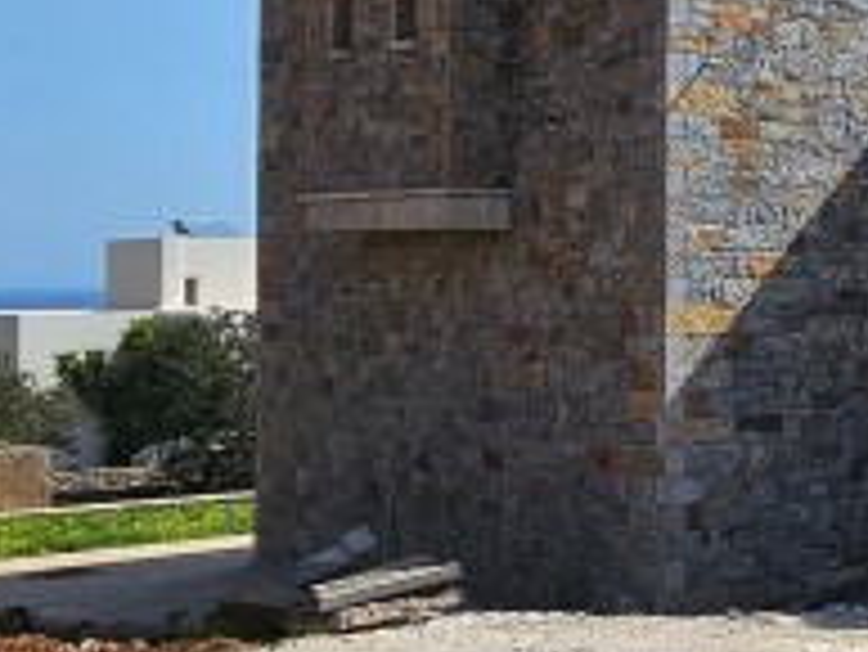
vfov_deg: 21.3
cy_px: 243
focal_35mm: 69
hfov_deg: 21.0
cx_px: 1484
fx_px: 1731
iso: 50
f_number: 2.2
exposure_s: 1/4120
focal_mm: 2.2
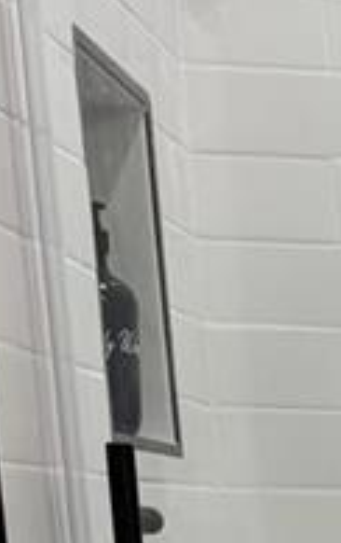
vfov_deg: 10.8
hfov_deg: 7.5
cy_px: 1399
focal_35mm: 157
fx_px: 2324
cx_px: 998
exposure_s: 1/120
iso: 125
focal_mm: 6.76
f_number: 1.78
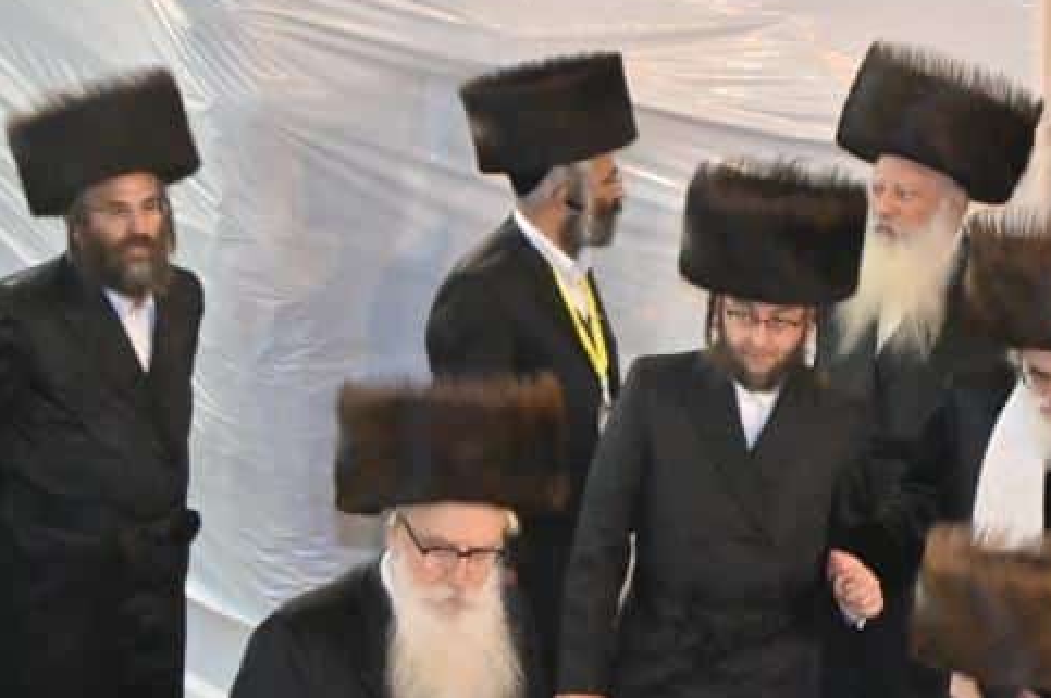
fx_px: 7612
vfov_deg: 5.2
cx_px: 970
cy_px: 609
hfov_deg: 7.9
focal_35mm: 261
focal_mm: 82
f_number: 4
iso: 1600
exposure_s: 1/125
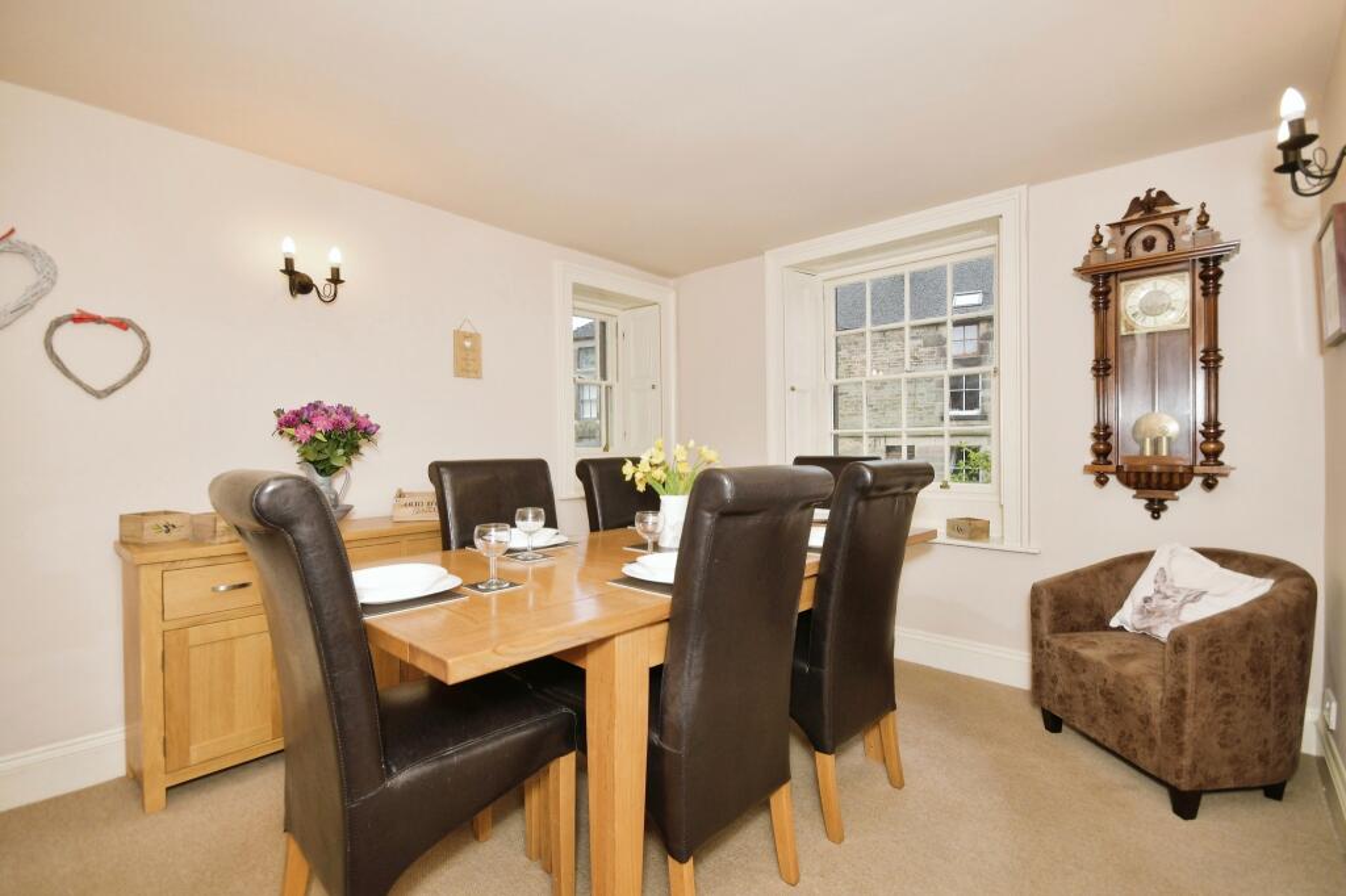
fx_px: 598
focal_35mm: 16
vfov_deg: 73.7
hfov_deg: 96.8
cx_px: 673
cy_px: 448
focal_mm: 11
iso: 400
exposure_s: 1/40
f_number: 8
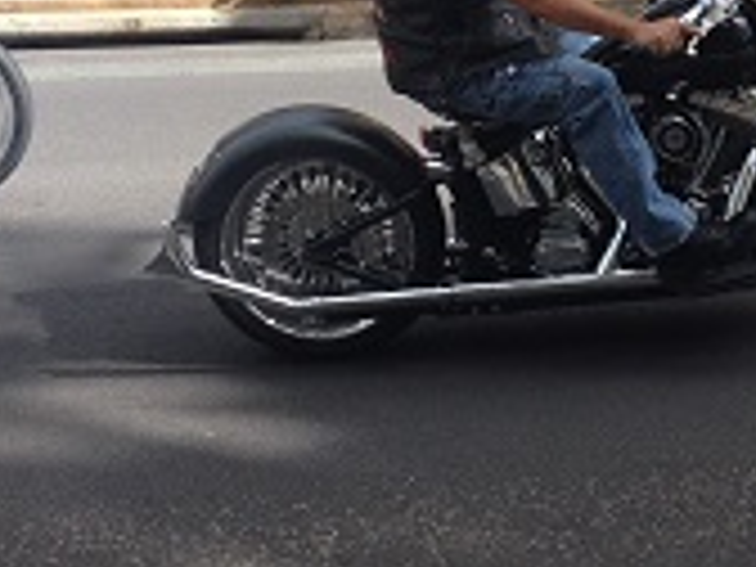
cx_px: 572
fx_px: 2271
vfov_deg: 14.1
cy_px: 79
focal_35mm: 104
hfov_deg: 18.8
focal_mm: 4.28
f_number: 2.4
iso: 50
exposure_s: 1/736
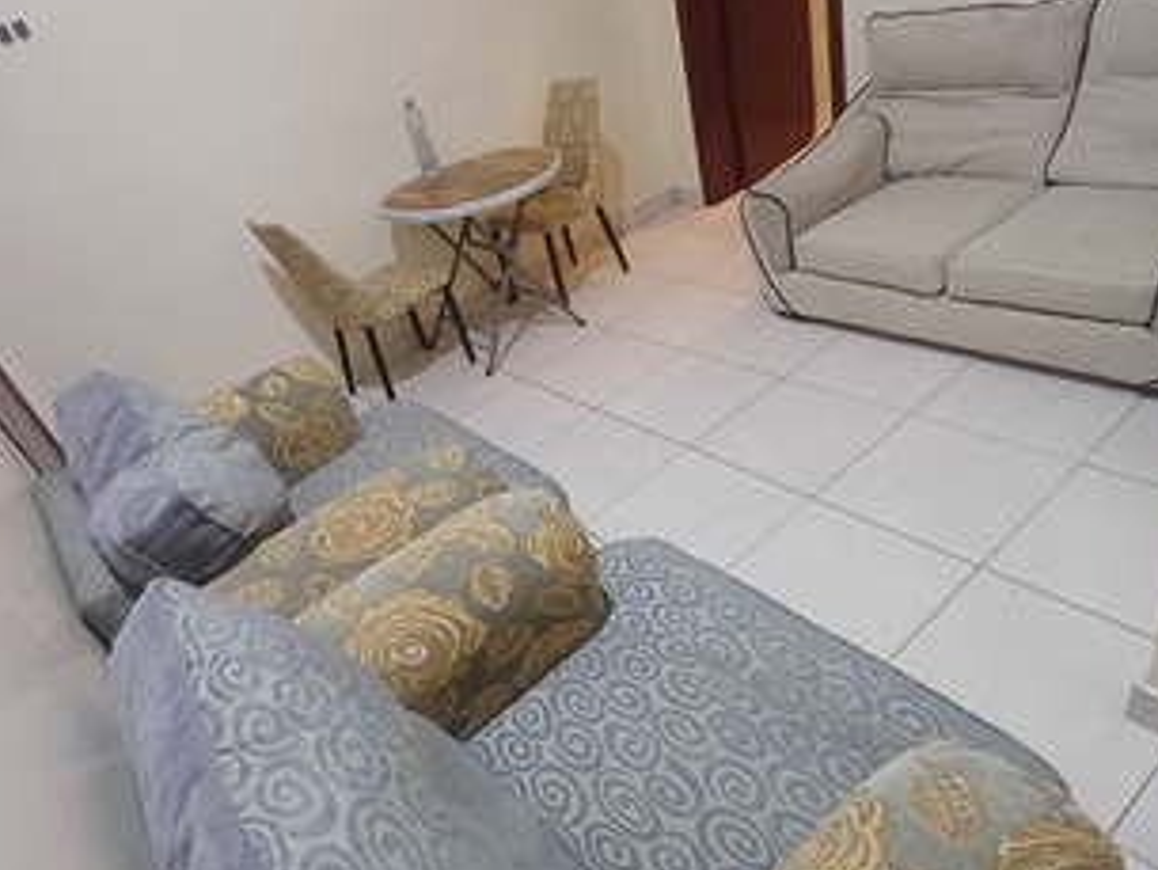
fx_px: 803
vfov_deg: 56.5
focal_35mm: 24
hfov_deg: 71.6
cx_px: 560
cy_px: 511
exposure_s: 1/25
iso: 250
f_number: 2.2
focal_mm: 1.64
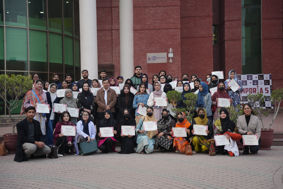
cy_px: 94
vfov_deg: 30.3
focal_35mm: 44
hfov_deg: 44.1
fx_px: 349
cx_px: 142
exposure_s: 1/200
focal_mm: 44.4
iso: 160
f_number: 2.8
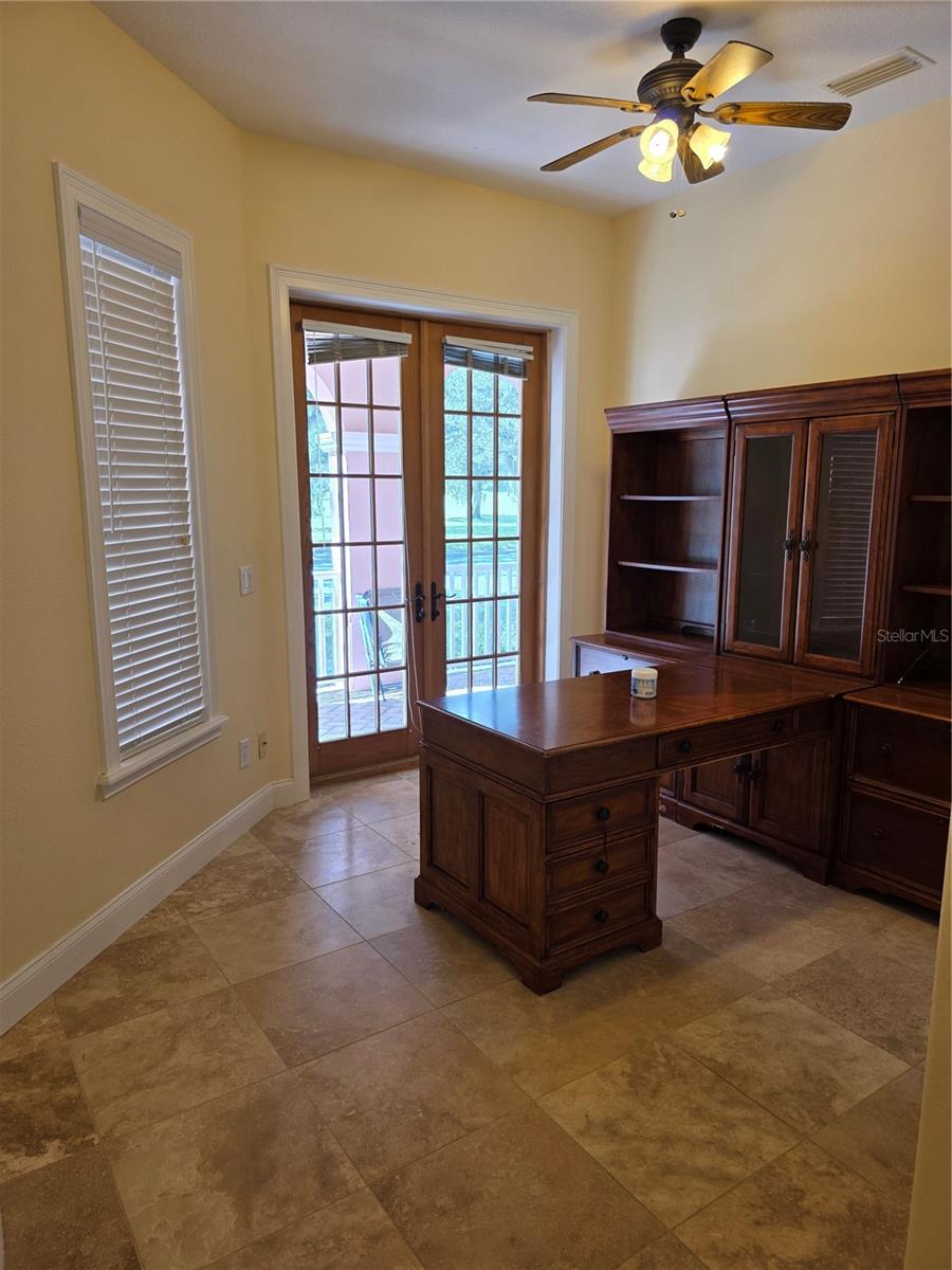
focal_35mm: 23
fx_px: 843
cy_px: 635
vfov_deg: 73.9
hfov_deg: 58.9
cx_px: 476
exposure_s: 1/120
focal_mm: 6.3
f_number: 1.7
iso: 80
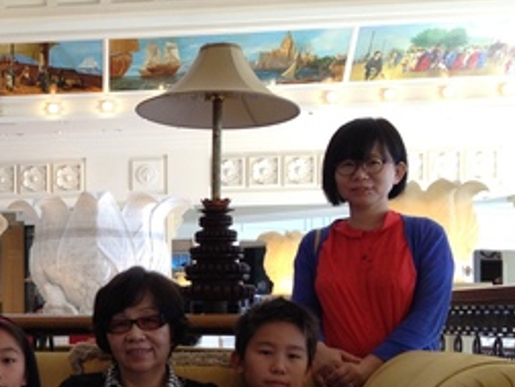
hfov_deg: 20.7
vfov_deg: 16.4
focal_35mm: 89
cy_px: 342
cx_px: -86
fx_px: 1324
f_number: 2.4
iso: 64
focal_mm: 4.28
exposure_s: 1/30
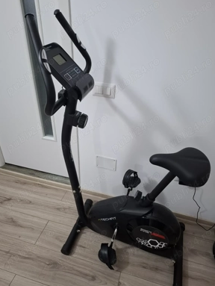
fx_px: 198
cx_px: 109
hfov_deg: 56.9
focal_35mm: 24
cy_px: 146
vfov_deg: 71.5
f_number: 1.8
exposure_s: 1/50
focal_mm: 5.54
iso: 320
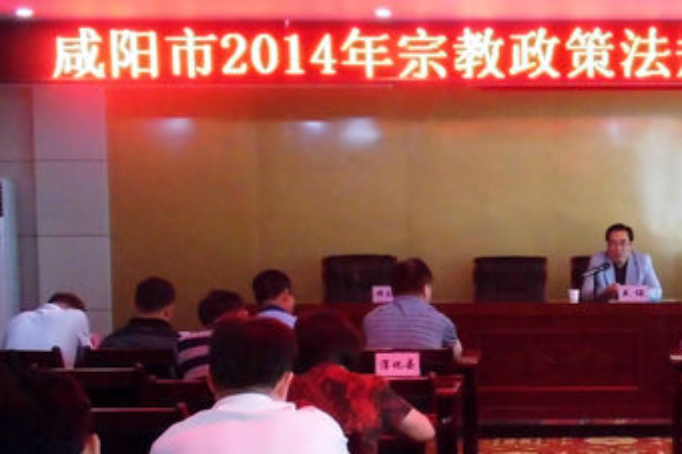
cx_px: 582
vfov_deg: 19.8
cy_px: 333
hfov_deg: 28.8
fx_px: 1287
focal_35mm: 68
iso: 800
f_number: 3.6
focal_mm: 6.61
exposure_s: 1/50
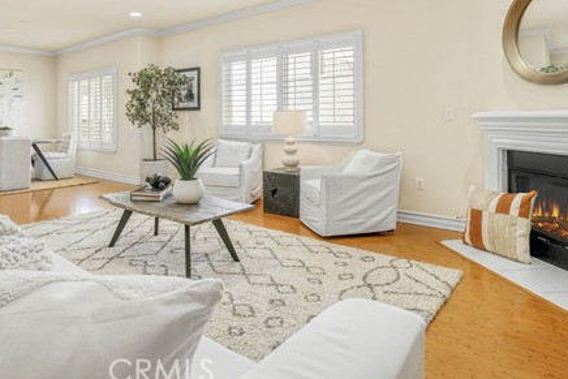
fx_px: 347
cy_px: 111
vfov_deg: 55.4
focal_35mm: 22
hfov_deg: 76.9
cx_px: 207
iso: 100
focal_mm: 10
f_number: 9
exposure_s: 1/30
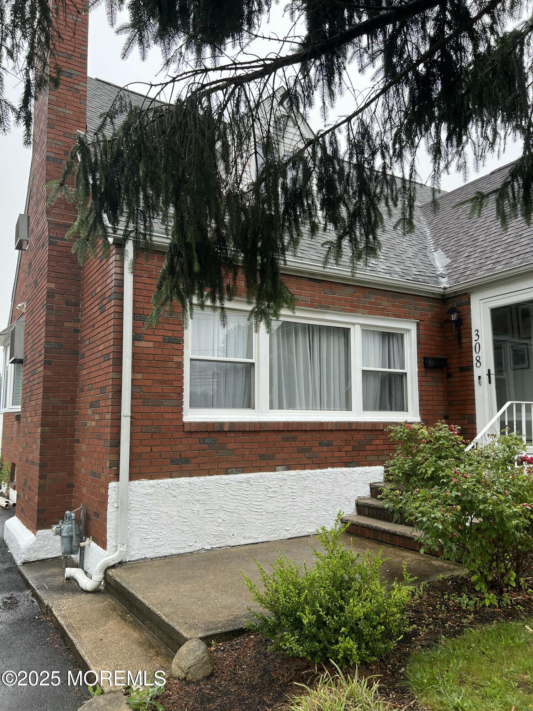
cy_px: 356
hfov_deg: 53.1
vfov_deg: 67.3
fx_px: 534
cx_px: 266
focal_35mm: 26
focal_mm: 5.7
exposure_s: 1/172
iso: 40
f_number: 1.5
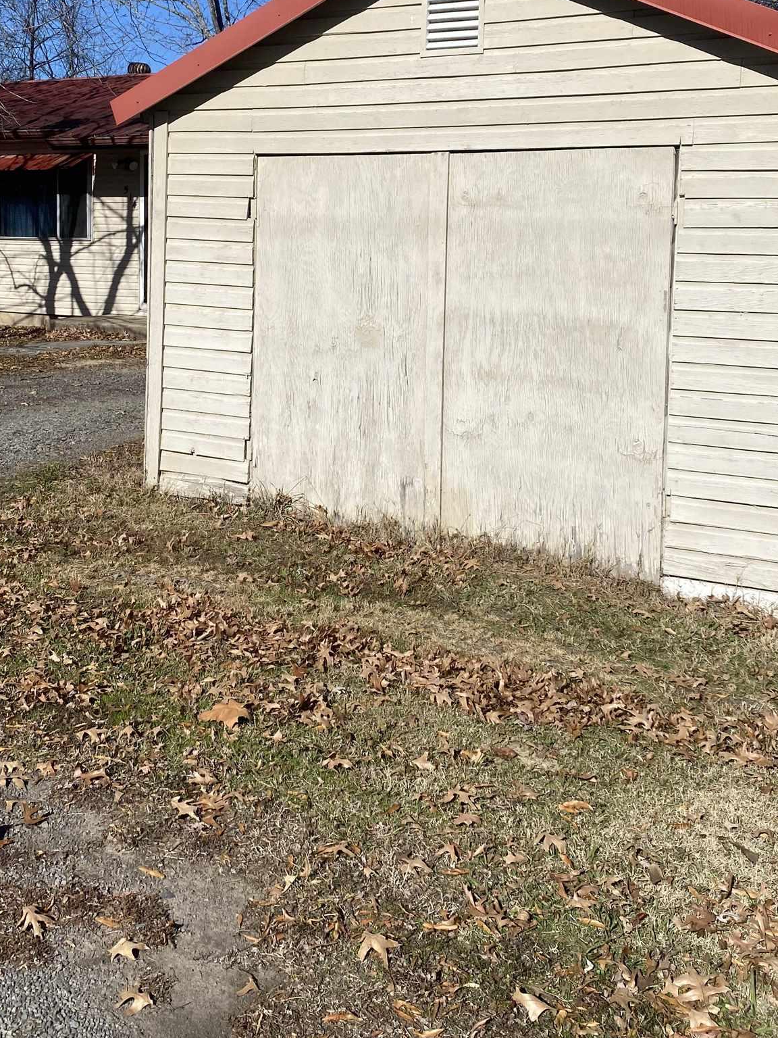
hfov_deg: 36.8
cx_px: 361
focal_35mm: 39
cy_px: 315
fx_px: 1169
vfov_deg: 46.8
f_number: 1.8
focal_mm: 4.25
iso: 32
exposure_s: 1/5747
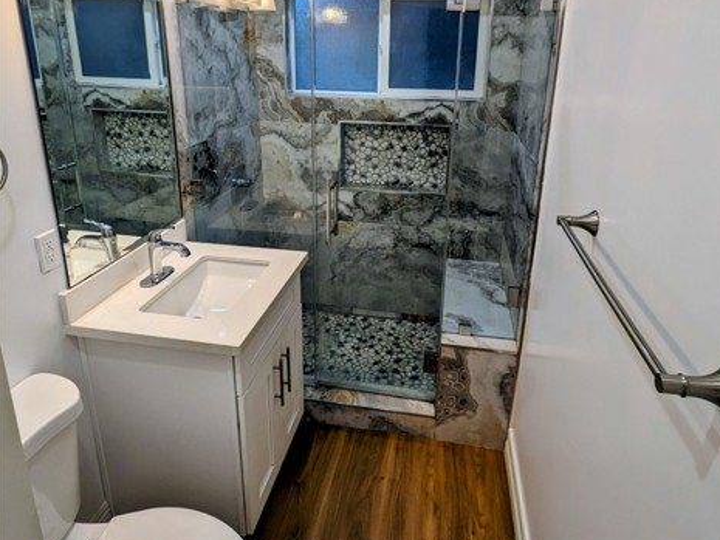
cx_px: 370
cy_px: 190
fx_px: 458
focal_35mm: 22
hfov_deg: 76.4
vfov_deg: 60.0
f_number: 2.2
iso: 47
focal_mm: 2.22
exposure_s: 1/120
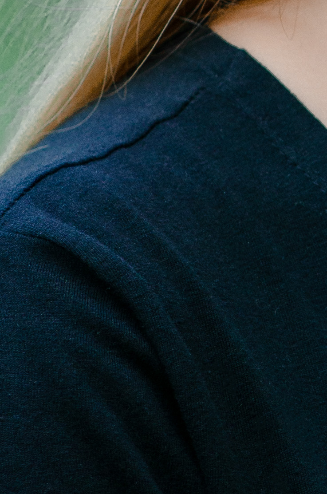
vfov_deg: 3.0
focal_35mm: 697
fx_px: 9543
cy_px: -291
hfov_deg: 2.0
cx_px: 618
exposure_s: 1/400
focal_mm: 105
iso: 100
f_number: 3.5
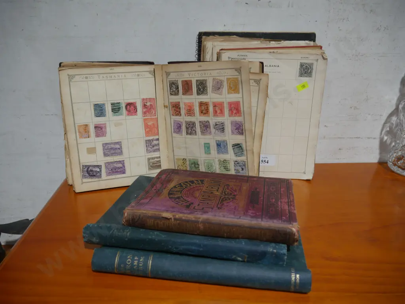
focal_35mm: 28
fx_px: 328
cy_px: 152
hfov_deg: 63.4
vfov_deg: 49.8
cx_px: 202
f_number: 3.5
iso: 200
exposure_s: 1/60
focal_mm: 14
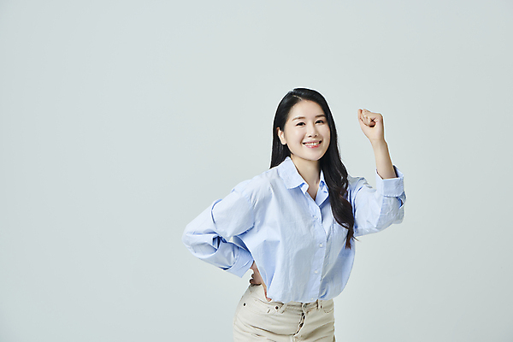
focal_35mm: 70
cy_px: 171
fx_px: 997
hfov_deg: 28.8
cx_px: 256
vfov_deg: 19.5
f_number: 11
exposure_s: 1/125
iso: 100
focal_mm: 70
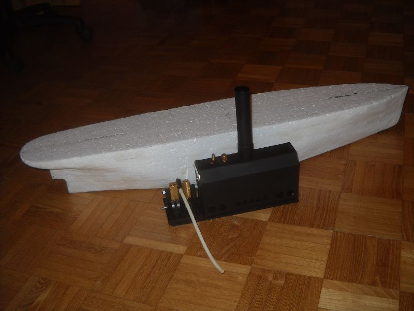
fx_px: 490
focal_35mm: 41
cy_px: 156
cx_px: 207
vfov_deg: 35.1
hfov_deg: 45.8
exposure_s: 1/30
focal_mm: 6.72
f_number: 3.1
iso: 64
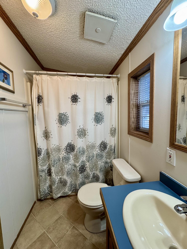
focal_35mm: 14
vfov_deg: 102.1
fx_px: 101
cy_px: 124
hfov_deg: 85.7
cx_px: 94
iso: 200
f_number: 2.2
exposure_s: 1/120
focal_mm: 2.22
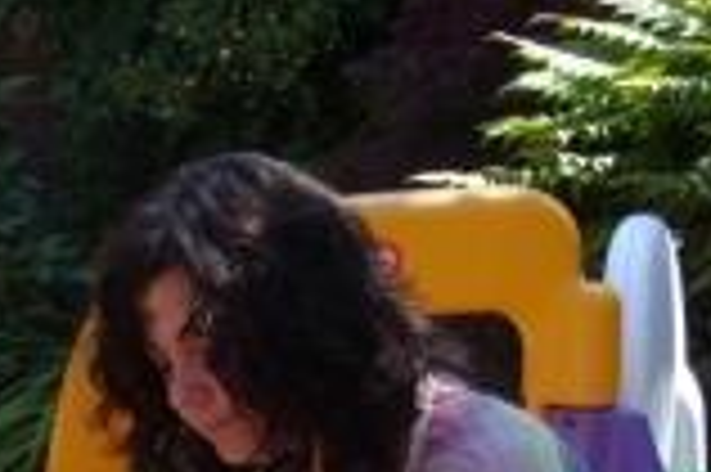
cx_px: -72
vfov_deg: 11.8
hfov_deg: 17.6
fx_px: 2210
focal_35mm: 112
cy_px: 661
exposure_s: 1/353
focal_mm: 6.3
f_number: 2.8
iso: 50
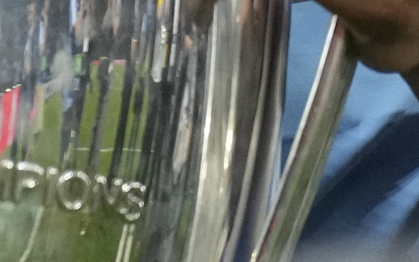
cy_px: -439
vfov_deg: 1.1
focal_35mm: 1223
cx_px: -170
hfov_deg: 1.7
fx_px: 13966
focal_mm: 200
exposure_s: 1/2000
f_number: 3.5
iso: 3200
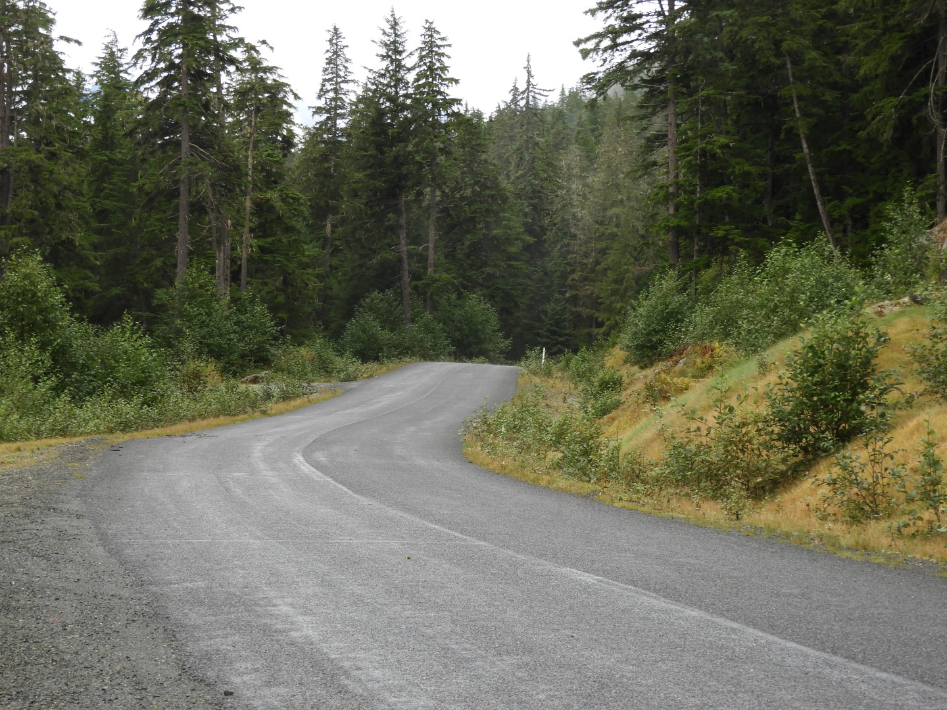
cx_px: 474
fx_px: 3146
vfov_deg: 12.9
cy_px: 355
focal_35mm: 115
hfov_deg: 17.1
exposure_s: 1/125
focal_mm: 20.6
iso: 100
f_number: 5
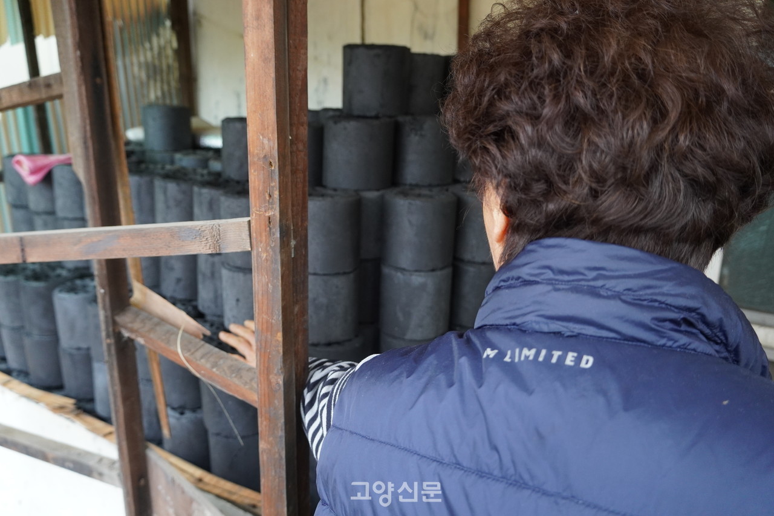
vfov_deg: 47.9
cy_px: 258
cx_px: 387
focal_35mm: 27
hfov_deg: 67.4
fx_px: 580
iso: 800
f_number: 3.5
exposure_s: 1/250
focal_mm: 18
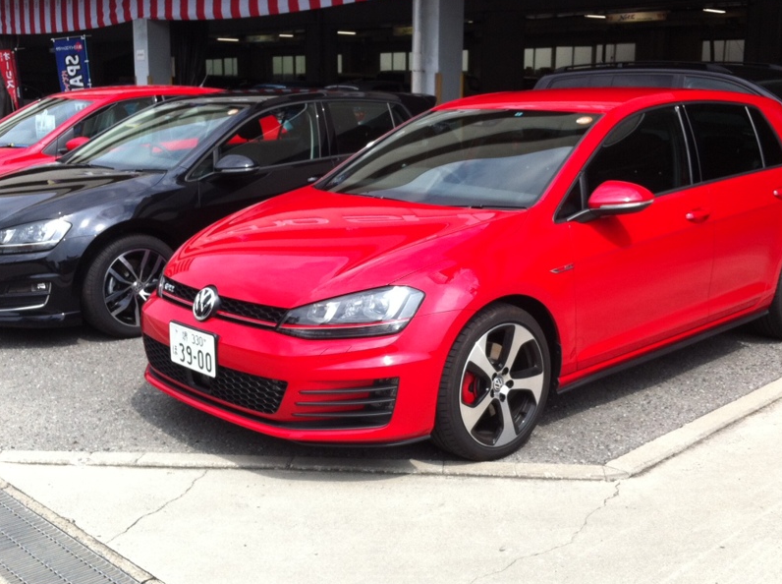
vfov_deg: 32.1
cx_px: 386
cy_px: 270
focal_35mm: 45
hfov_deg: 42.1
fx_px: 1015
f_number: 2.8
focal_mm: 3.85
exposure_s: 1/773
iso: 80
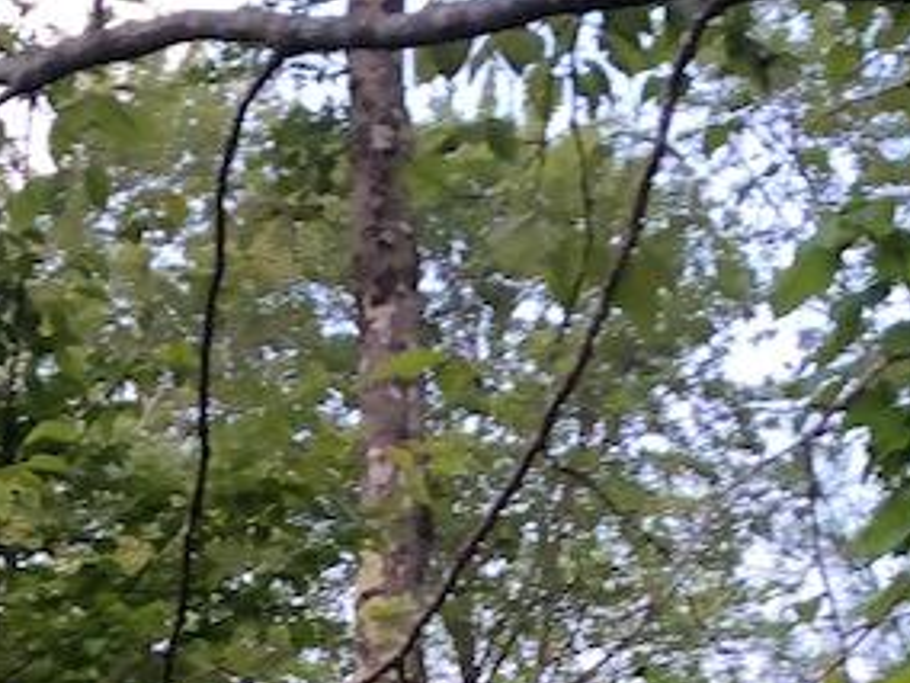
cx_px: 83
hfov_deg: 15.5
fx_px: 3312
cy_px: 1501
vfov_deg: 10.5
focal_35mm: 126
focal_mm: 3.99
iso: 50
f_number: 1.8
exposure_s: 1/120
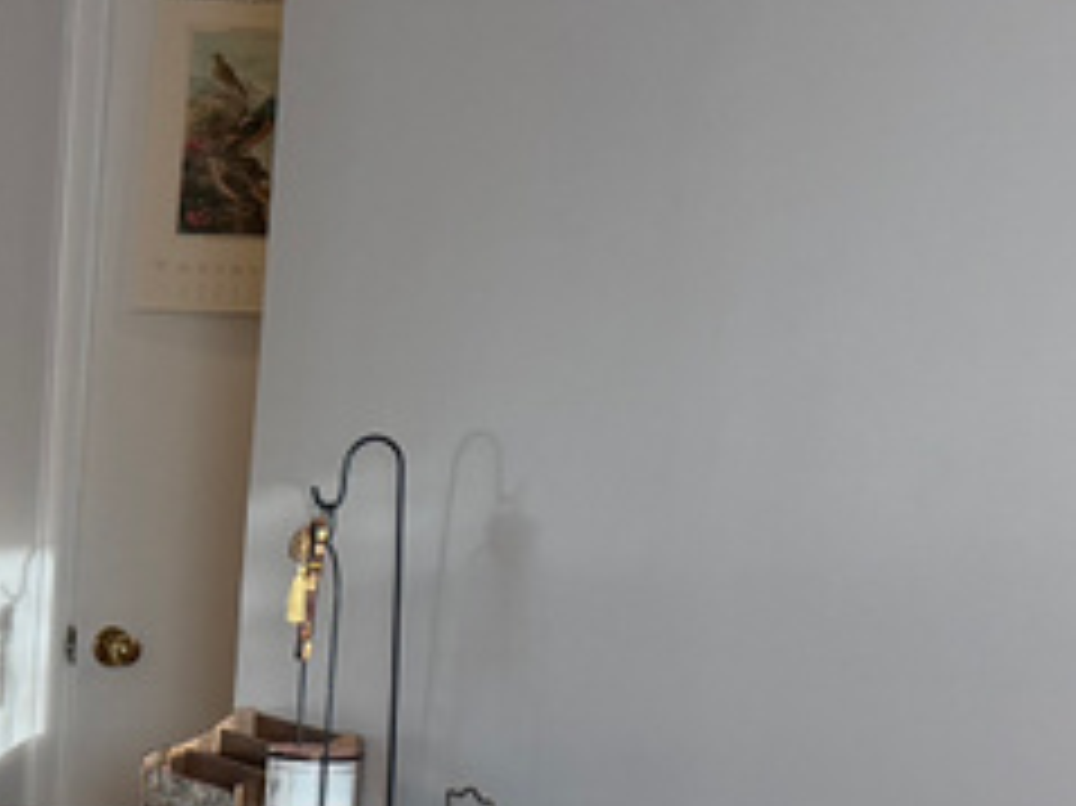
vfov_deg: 14.0
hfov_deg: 17.0
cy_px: 905
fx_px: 3200
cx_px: -599
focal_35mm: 103
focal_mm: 6.76
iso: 125
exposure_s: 1/210
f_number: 1.78
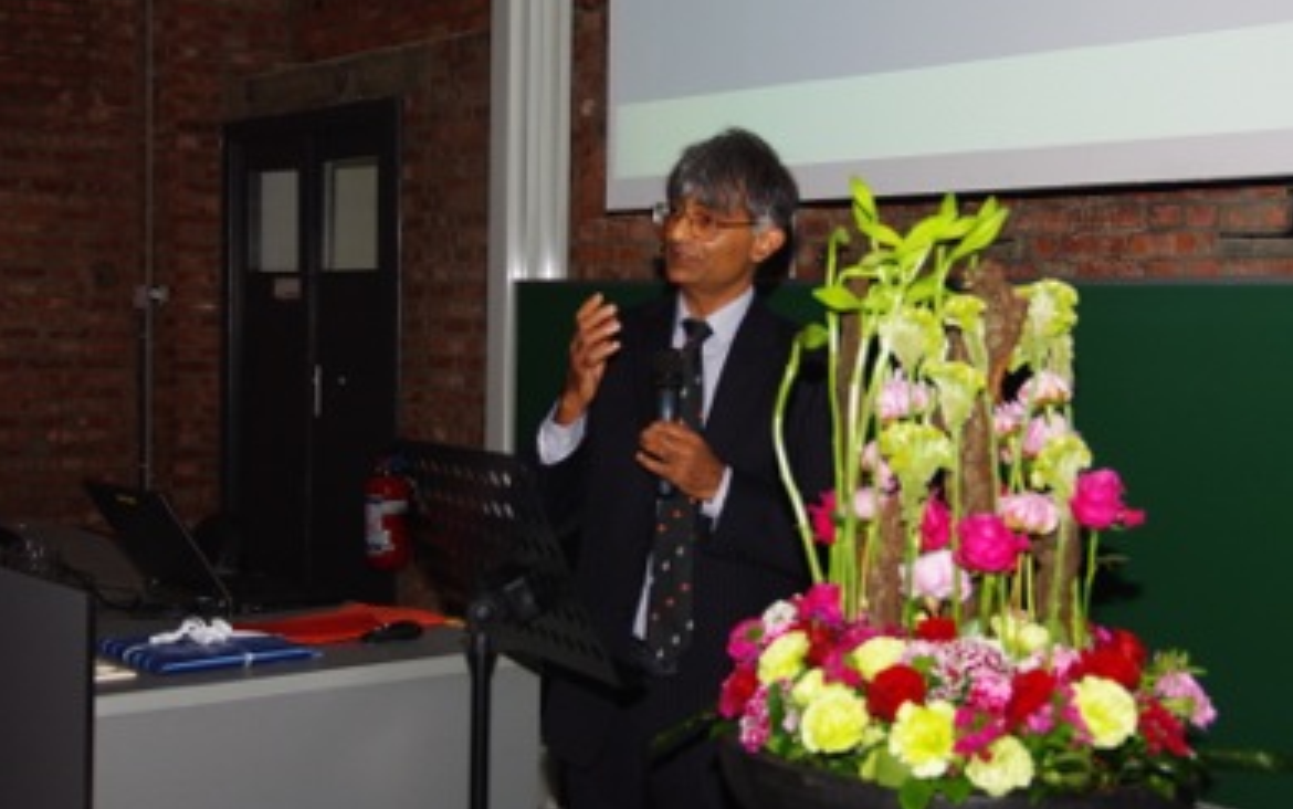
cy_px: 350
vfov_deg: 24.4
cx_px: 696
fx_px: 1868
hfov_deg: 38.2
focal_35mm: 53
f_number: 4
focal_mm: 31
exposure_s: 1/45
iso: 400
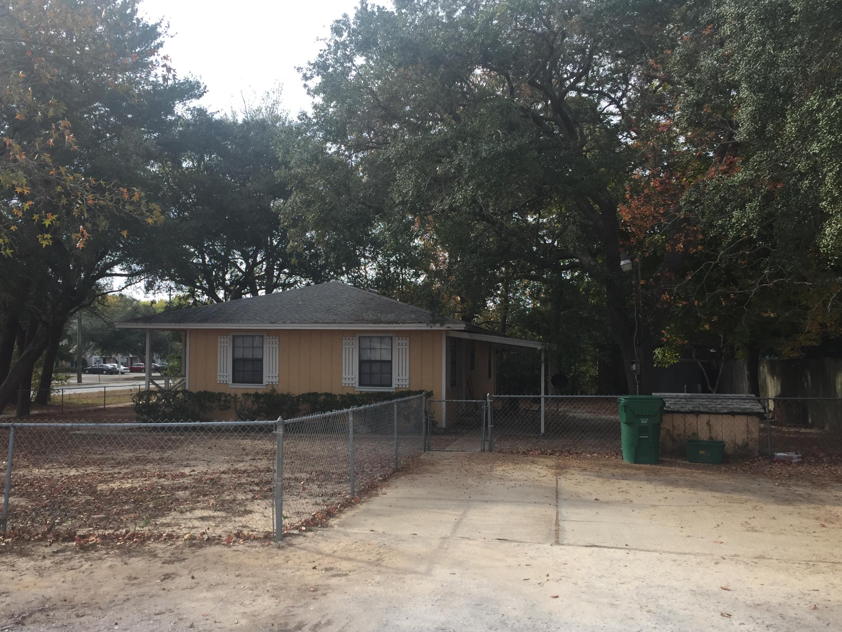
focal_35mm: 33
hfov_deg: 55.2
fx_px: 803
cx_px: 364
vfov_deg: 42.9
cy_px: 330
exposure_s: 1/942
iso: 32
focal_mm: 4.15
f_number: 2.2
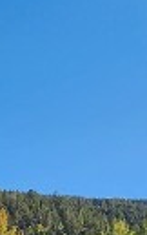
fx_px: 926
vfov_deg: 13.4
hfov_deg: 7.4
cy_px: 370
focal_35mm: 145
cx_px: 508
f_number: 1.8
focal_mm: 5.4
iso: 20
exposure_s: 1/788
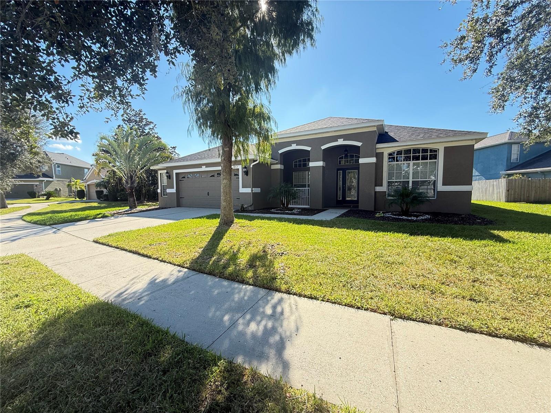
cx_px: 276
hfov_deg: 102.1
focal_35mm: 14
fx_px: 223
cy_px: 206
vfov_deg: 85.7
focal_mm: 2.22
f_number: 2.2
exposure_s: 1/433
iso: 50
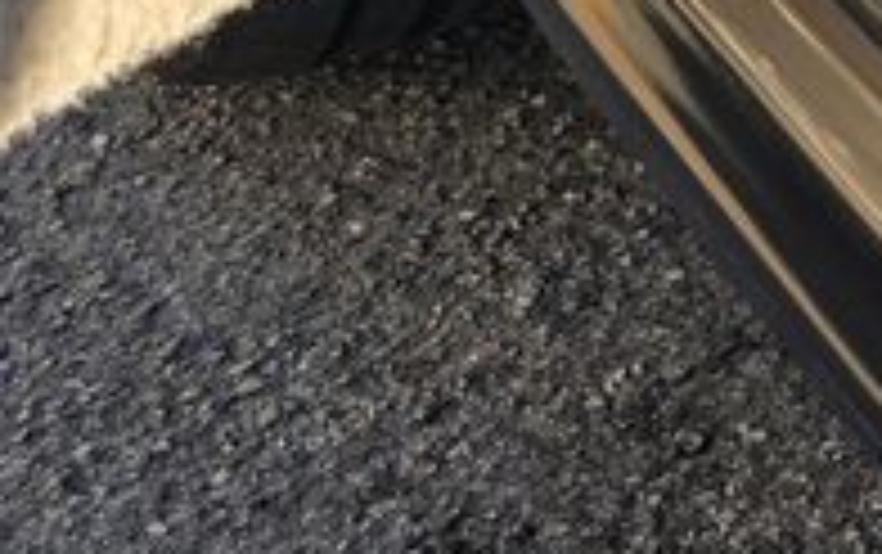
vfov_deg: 7.7
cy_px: -1099
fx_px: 3586
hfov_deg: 11.5
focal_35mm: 149
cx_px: 2120
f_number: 1.7
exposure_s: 1/289
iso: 12
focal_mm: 6.3
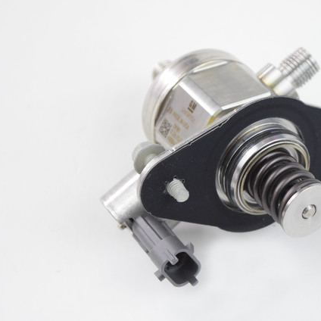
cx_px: 238
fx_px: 1049
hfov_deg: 17.3
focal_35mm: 100
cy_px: 160
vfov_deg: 17.4
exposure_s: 1/60
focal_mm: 52
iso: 2800
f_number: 5.6
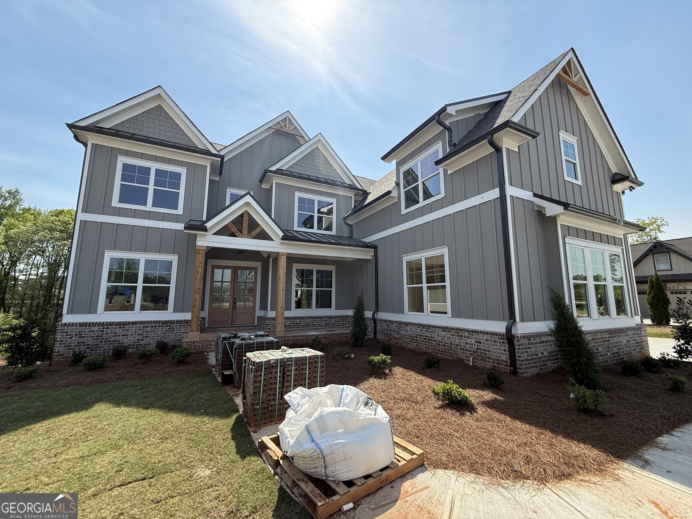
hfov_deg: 102.1
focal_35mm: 14
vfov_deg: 85.7
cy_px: 260
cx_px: 346
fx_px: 280
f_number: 2.2
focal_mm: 2.22
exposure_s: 1/1068
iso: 64
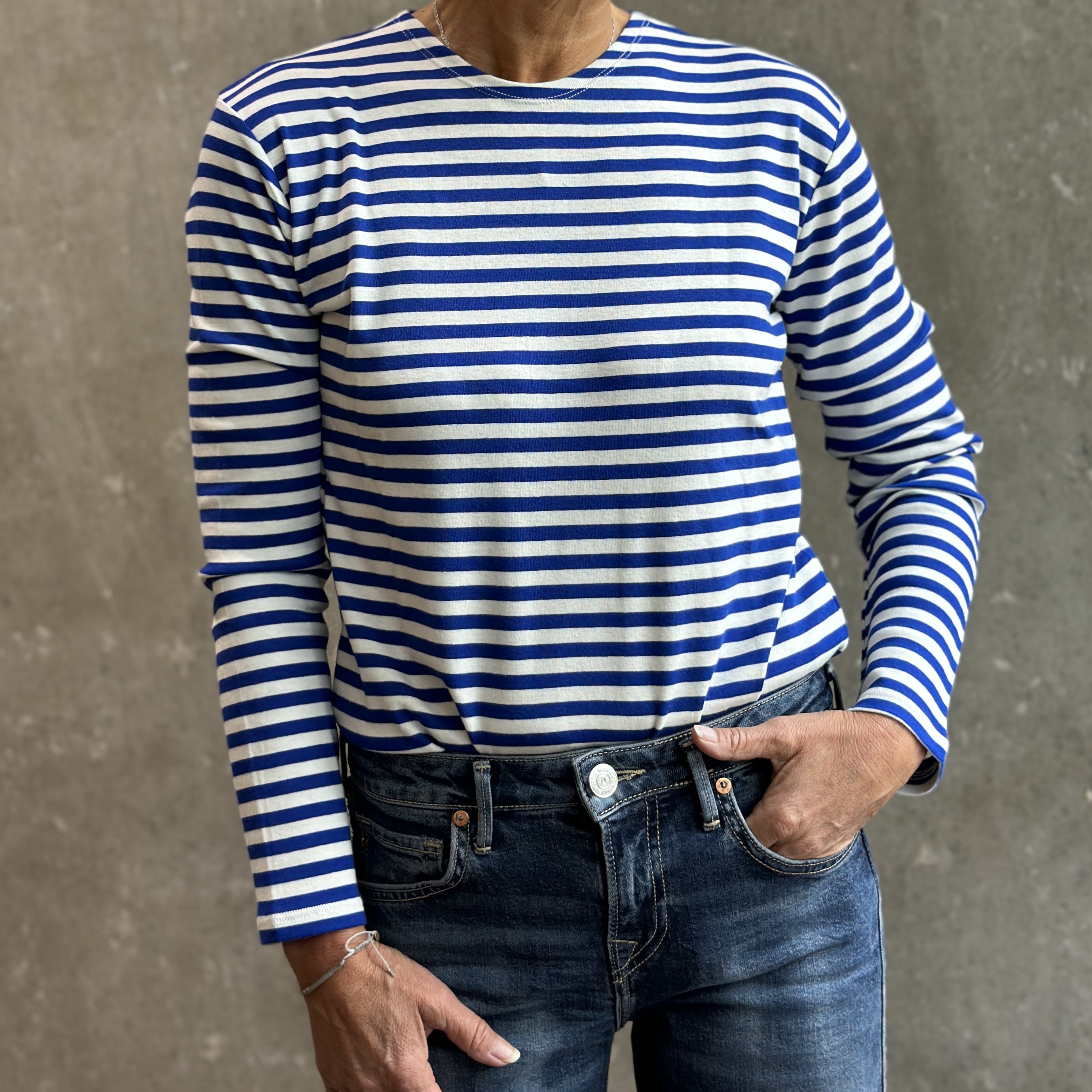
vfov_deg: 27.4
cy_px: 301
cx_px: 506
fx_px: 2213
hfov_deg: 27.7
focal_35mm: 62
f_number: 1.78
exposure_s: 1/136
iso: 80
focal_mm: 6.86
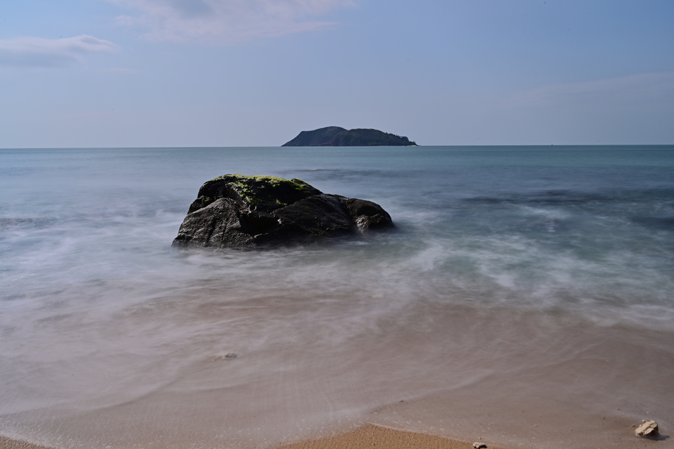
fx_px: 637
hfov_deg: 55.8
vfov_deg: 38.9
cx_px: 337
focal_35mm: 34
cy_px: 224
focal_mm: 34
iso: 64
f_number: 18
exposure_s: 6
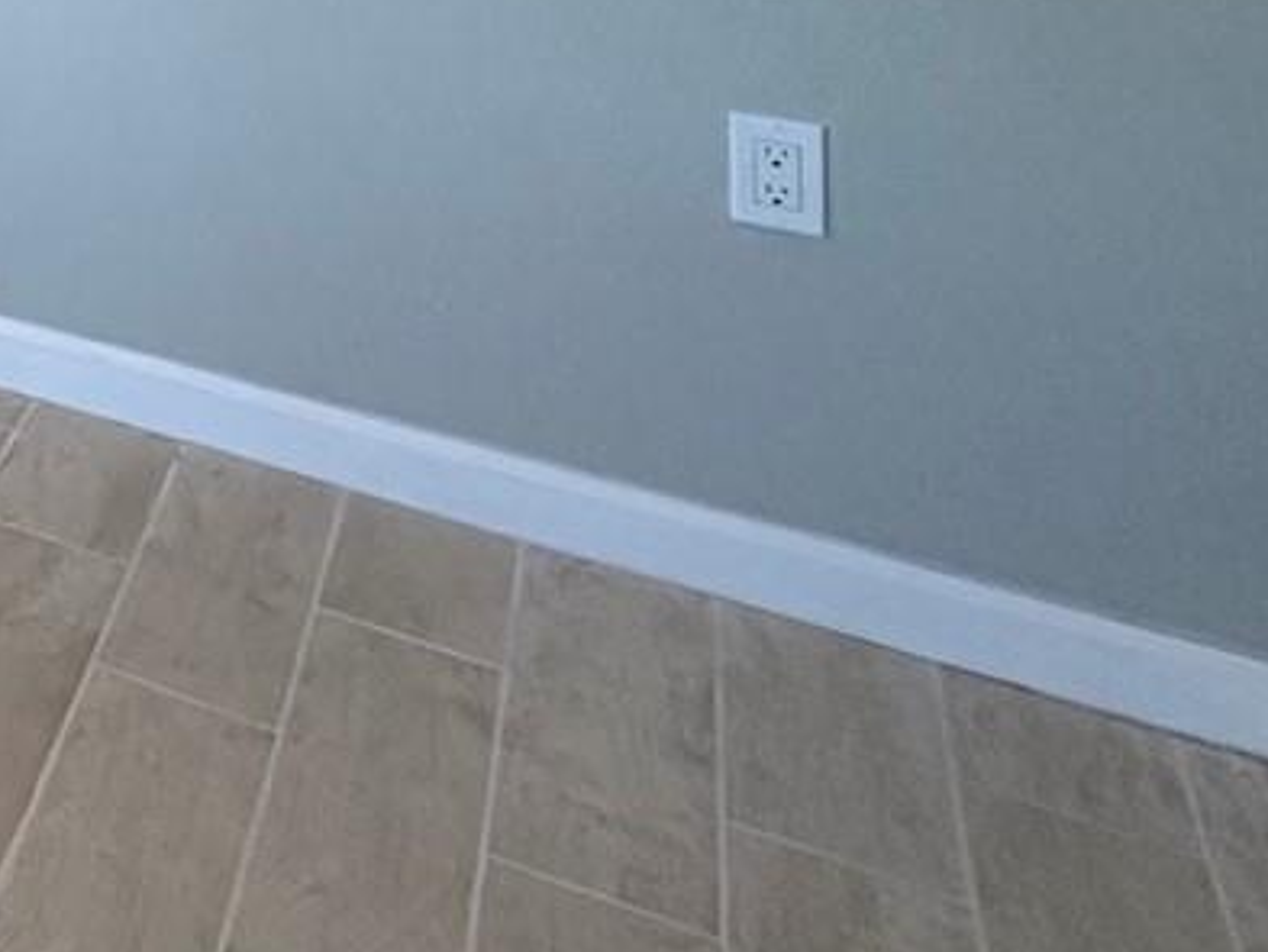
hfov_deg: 19.9
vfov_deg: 20.3
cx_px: -1200
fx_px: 2089
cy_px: -639
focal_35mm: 57
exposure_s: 1/60
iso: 160
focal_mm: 2.22
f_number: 2.2
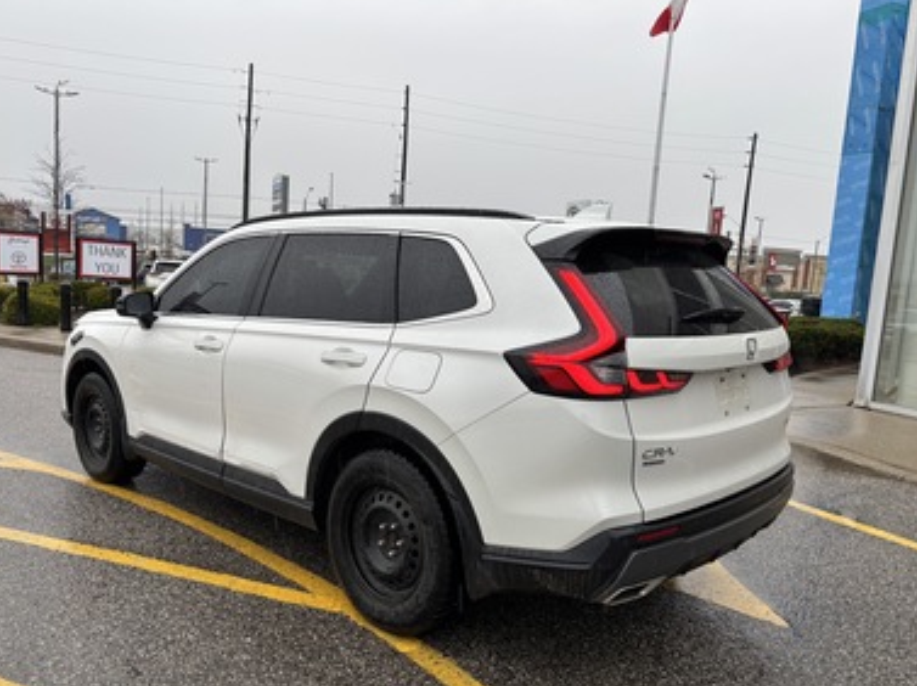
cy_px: 378
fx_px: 767
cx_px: 423
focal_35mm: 29
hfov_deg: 61.6
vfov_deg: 48.1
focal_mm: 5.96
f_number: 1.6
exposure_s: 1/288
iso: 50
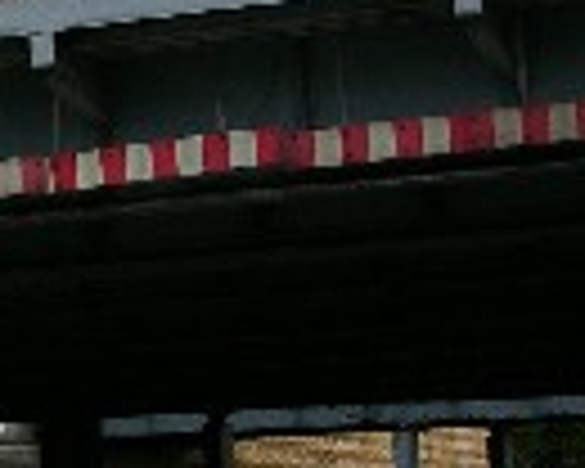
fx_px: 2666
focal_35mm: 154
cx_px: -286
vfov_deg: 10.0
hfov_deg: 12.0
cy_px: 387
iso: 50
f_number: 5.6
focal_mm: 8.9
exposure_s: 1/51.7
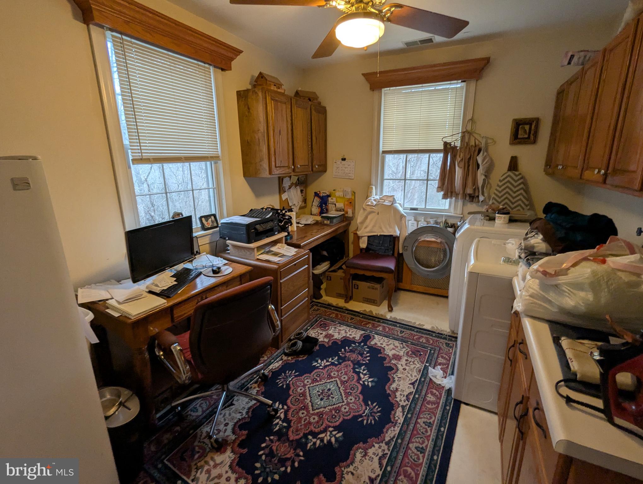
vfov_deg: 78.2
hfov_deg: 94.4
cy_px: 242
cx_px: 322
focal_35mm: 16
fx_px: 298
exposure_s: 1/30
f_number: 2.2
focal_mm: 2.35
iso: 157
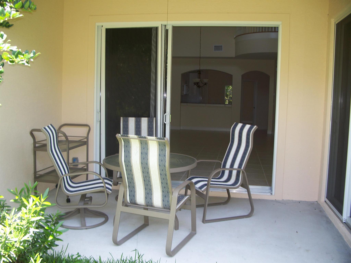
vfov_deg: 38.7
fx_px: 375
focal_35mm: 37
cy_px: 132
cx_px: 176
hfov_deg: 50.1
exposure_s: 1/60
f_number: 2.8
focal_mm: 7.8
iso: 64
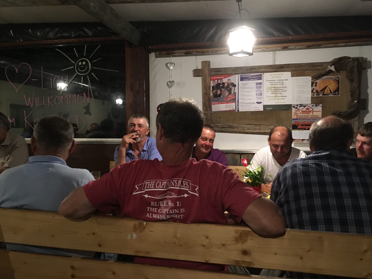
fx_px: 322
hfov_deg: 60.0
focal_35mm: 30
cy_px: 137
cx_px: 188
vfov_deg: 46.8
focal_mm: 4.15
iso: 400
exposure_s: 1/17
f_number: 2.2
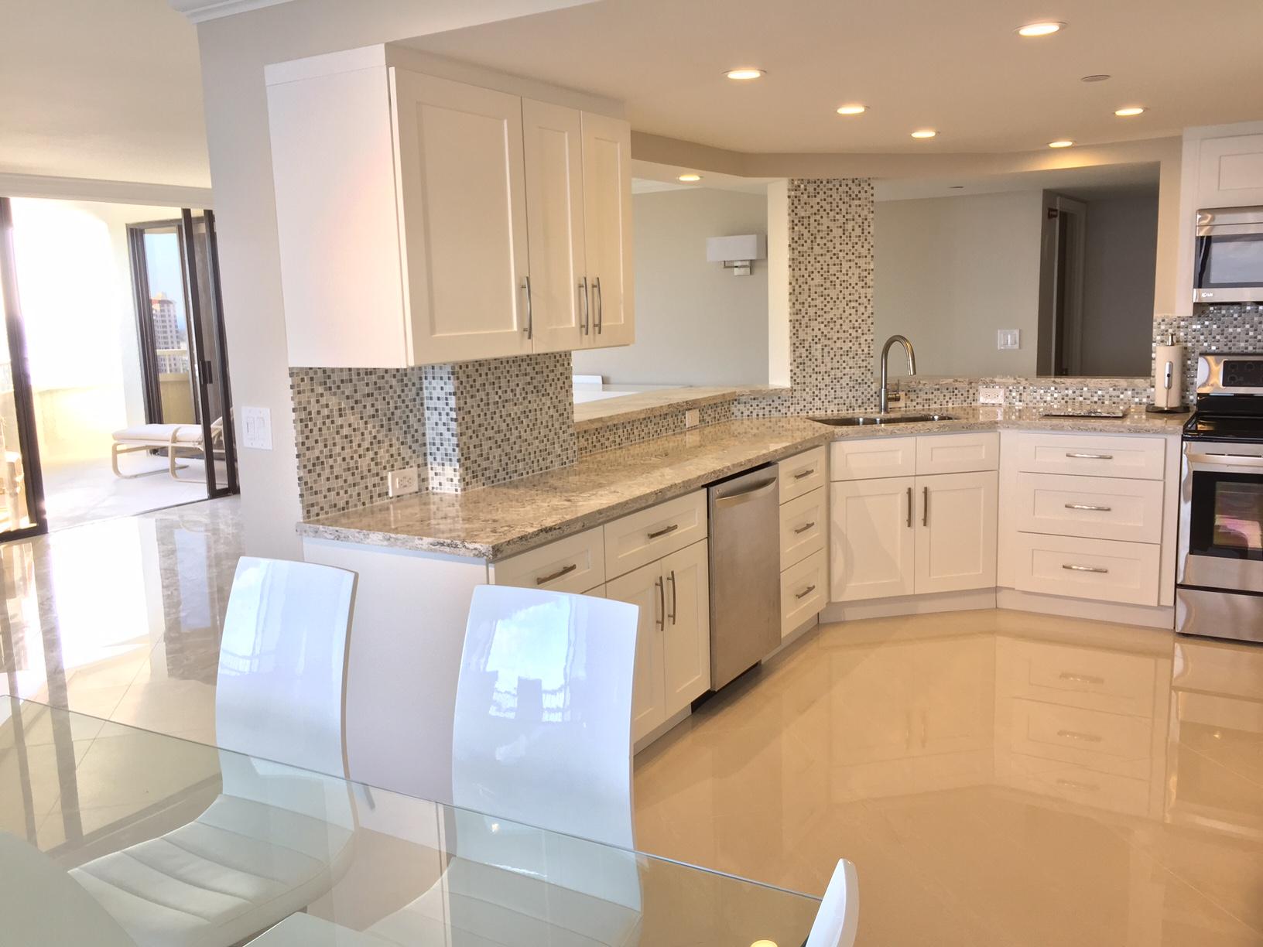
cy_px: 474
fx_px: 1058
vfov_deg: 48.2
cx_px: 632
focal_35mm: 29
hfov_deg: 61.7
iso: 32
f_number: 2.2
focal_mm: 4.15
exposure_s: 1/40
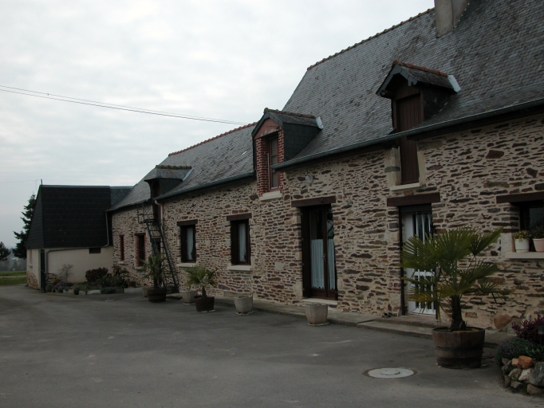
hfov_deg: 52.6
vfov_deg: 40.7
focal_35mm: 35
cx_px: 272
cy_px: 204
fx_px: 550
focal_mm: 8.9
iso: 100
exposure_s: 1/197
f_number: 5
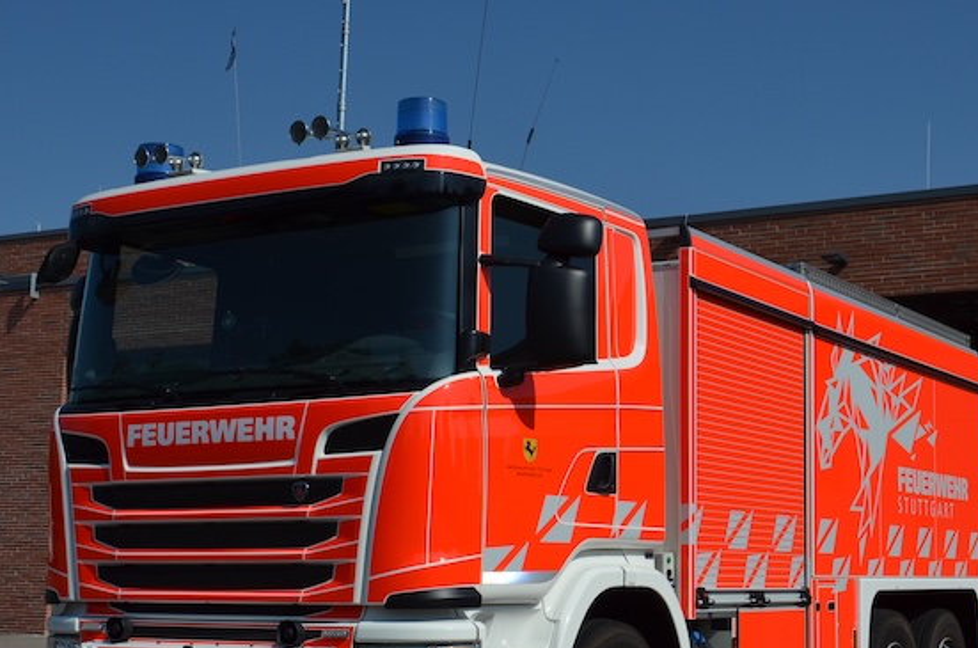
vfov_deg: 22.1
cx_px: 566
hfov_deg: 32.9
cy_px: 440
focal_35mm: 61
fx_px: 1654
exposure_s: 1/4000
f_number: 7.1
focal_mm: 28
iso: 400
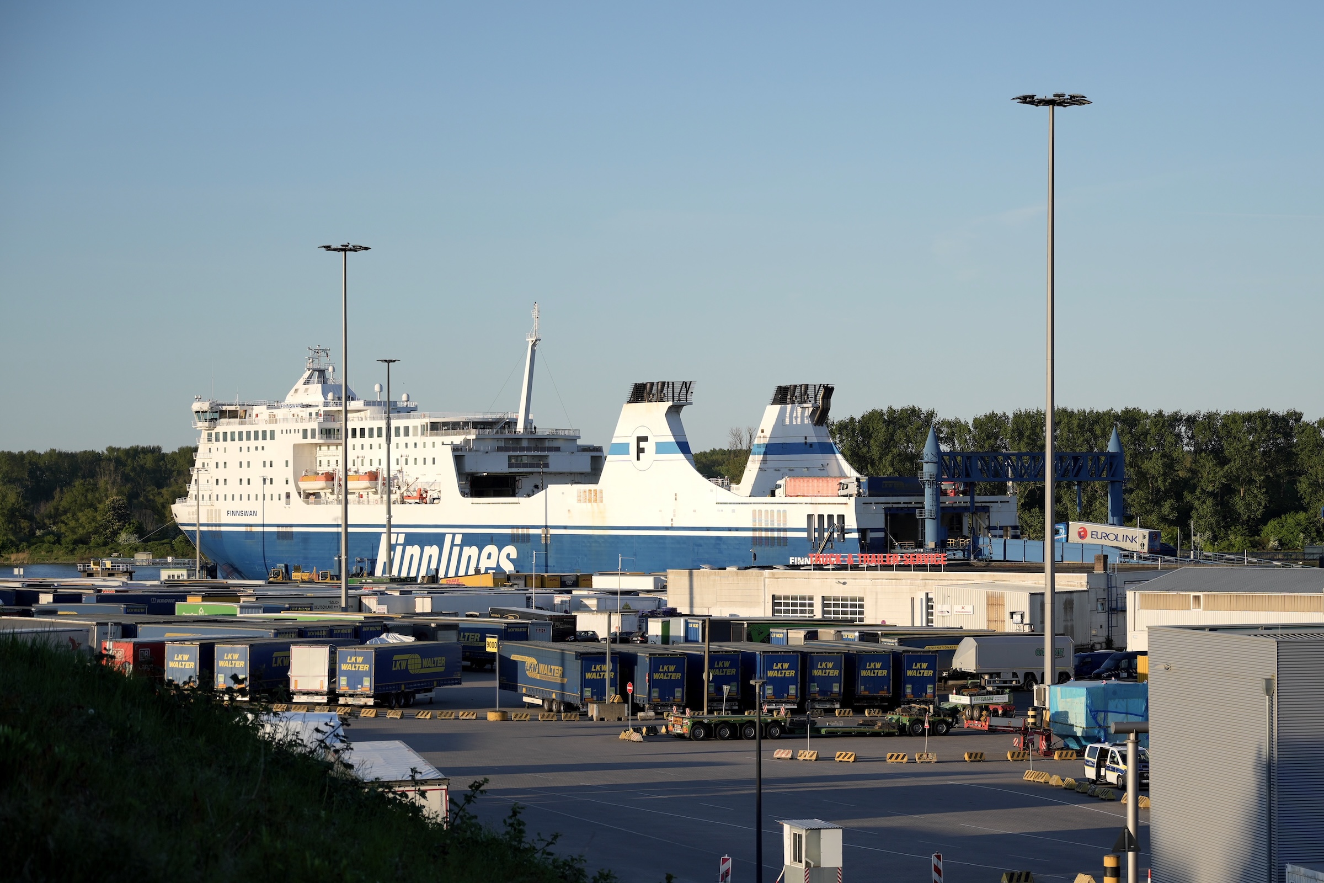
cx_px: 662
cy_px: 442
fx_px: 2574
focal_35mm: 70
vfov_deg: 19.5
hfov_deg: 28.8
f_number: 4
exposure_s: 1/800
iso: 100
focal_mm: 70
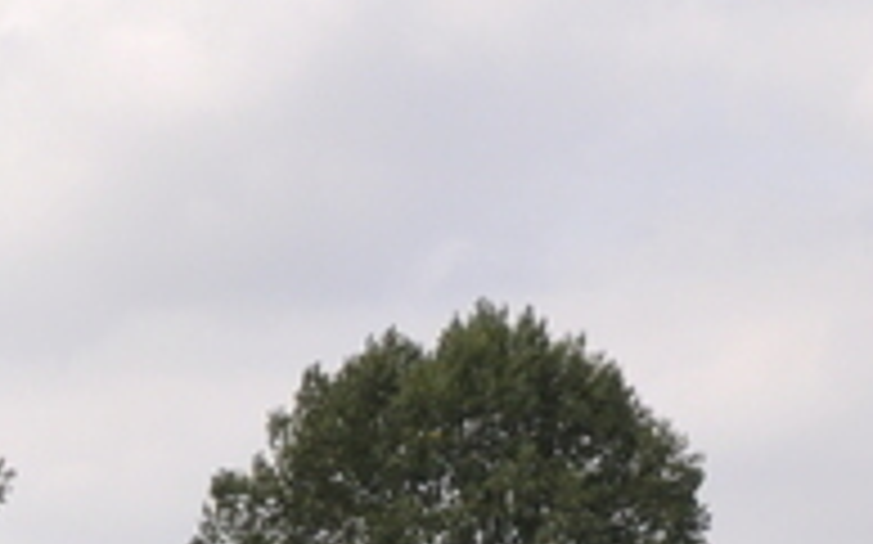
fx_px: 5374
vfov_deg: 5.5
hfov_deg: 9.3
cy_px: 1425
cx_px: 158
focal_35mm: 226
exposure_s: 1/320
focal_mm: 28
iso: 200
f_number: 9
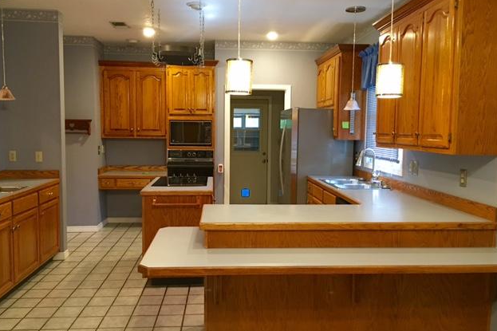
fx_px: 428
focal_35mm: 31
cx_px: 244
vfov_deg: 42.3
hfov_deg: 60.3
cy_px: 171
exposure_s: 1/15
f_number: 2.2
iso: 80
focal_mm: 4.15
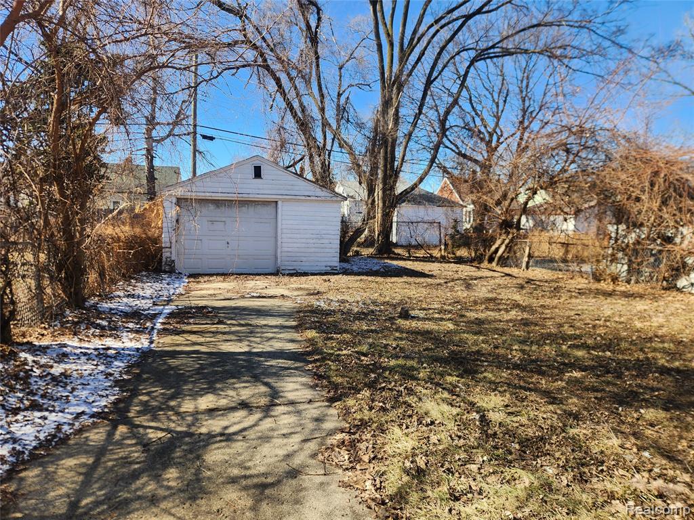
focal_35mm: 23
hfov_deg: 73.9
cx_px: 347
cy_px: 260
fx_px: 461
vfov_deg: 58.9
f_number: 1.8
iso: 20
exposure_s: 1/673
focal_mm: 5.4
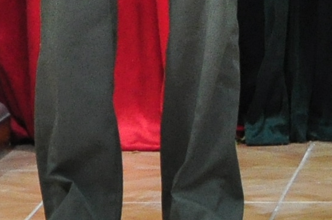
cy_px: -481
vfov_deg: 2.7
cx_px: 485
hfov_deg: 4.2
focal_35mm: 491
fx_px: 4521
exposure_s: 1/50
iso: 800
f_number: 4.8
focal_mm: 42
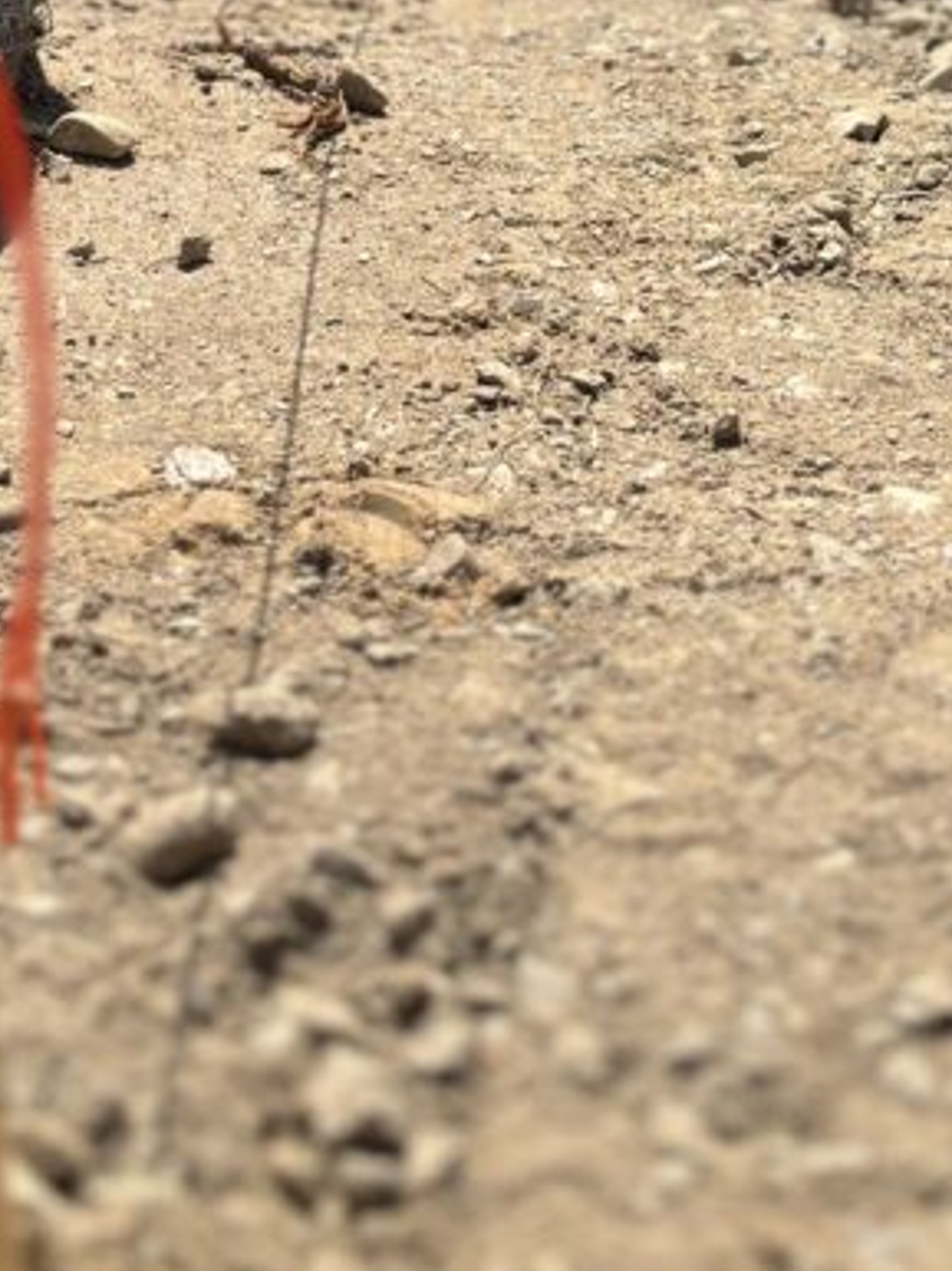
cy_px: -105
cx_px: 609
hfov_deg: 21.2
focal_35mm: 69
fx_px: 2533
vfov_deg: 26.1
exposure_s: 1/2268
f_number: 1.6
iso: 50
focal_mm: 5.1
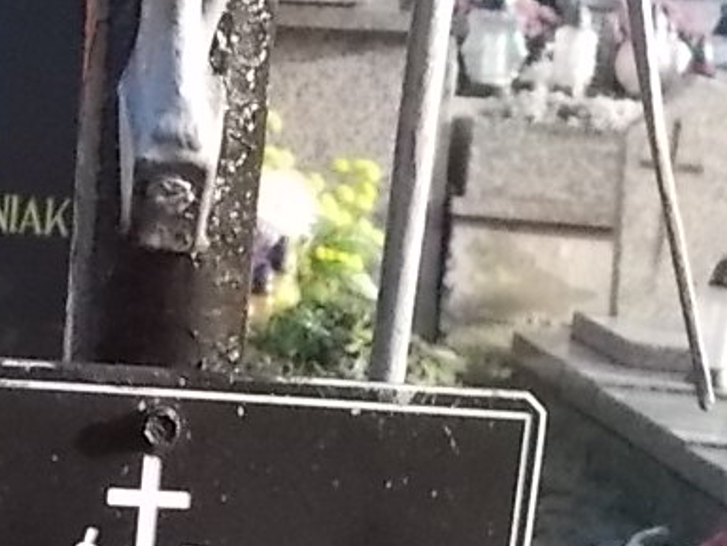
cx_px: 281
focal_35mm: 108
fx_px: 2269
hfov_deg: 18.2
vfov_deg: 13.4
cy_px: 627
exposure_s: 1/125
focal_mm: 4.6
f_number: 8
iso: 400
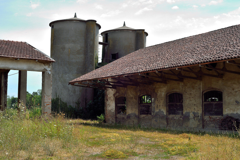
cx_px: 120
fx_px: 333
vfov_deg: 27.0
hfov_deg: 39.6
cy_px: 80
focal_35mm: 50
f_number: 18
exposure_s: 1/20
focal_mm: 50
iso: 100
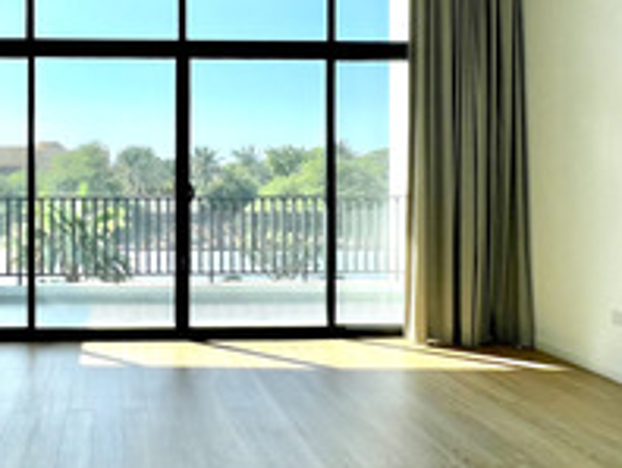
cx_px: 138
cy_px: 181
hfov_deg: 56.2
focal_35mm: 30
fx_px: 540
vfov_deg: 46.5
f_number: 1.8
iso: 32
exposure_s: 1/544
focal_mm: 1.57
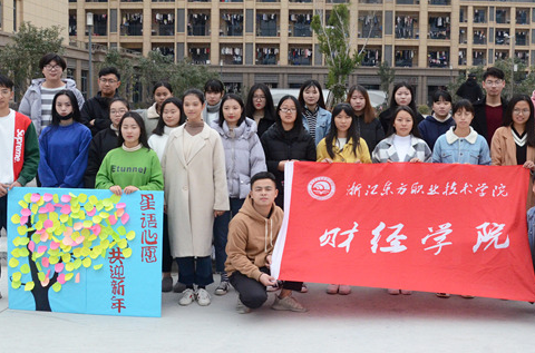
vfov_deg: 29.7
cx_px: 319
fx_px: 667
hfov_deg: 43.5
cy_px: 158
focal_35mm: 45
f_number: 8
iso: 2000
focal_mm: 18
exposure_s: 1/1000
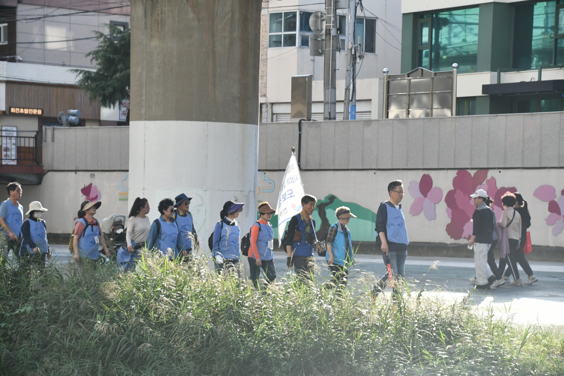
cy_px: 188
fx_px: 1880
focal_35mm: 120
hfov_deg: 17.1
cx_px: 282
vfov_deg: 11.4
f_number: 7.1
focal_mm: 80
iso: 1000
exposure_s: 1/800
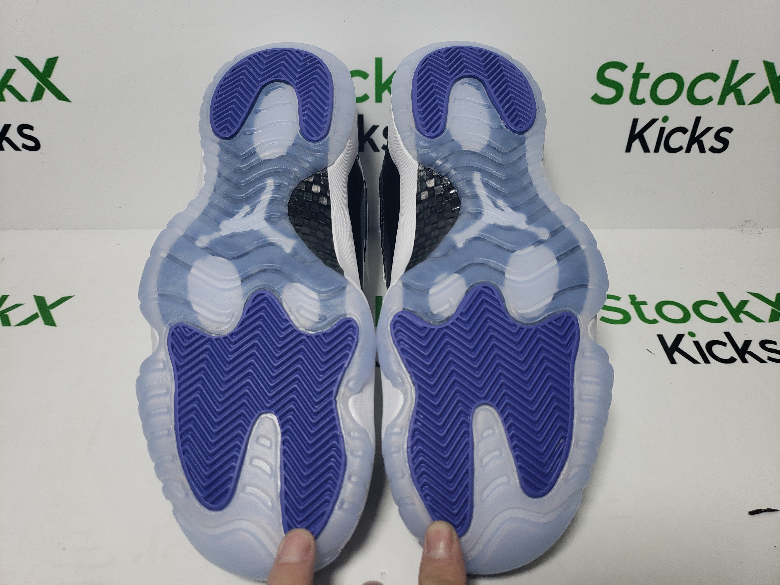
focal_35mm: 26
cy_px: 292
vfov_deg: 53.1
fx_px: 586
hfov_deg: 67.3
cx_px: 390
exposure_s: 1/537
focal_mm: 4.3
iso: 50
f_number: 1.5
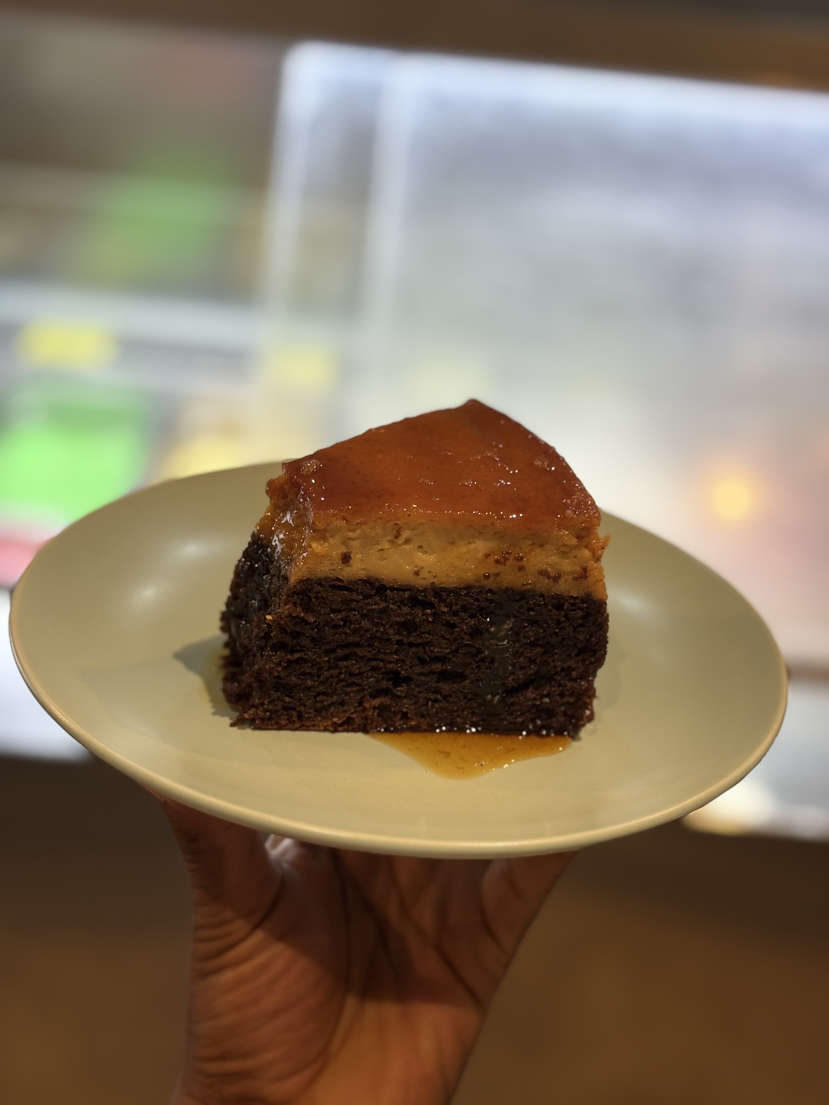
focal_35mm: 52
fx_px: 1660
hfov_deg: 28.0
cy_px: 552
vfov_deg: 36.8
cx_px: 414
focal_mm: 5.96
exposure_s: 1/60
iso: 40
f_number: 1.6
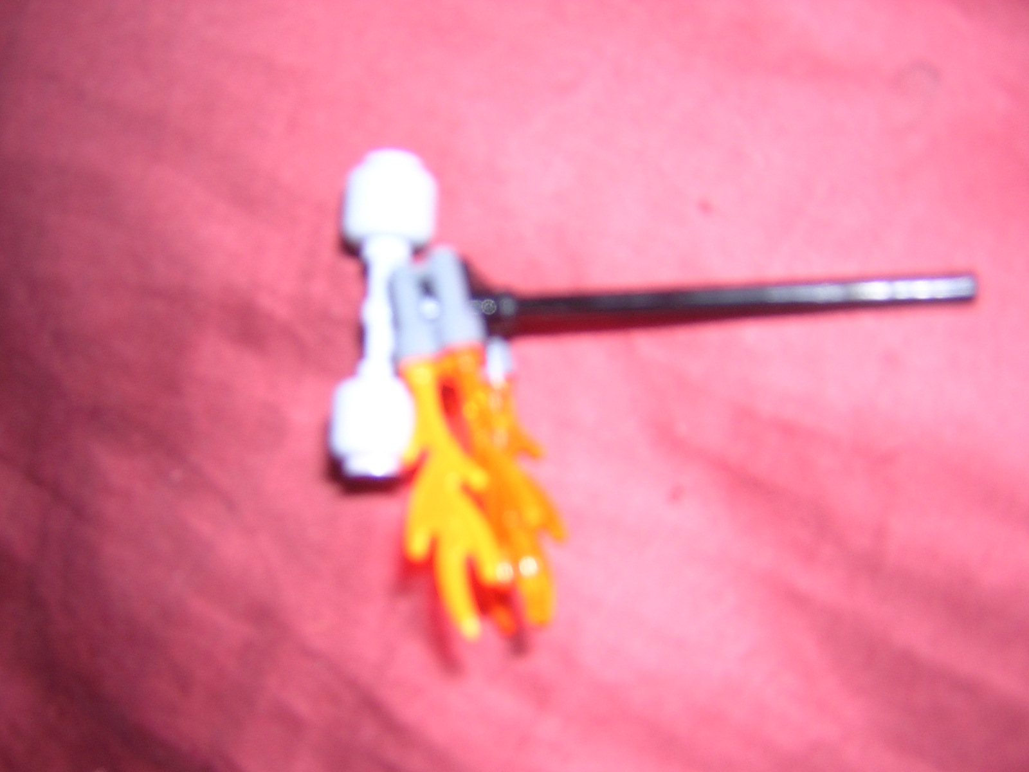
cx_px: 514
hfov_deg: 51.4
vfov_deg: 39.7
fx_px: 1070
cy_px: 386
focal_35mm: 36
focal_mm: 4.7
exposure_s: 1/60.1
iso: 100
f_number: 2.6
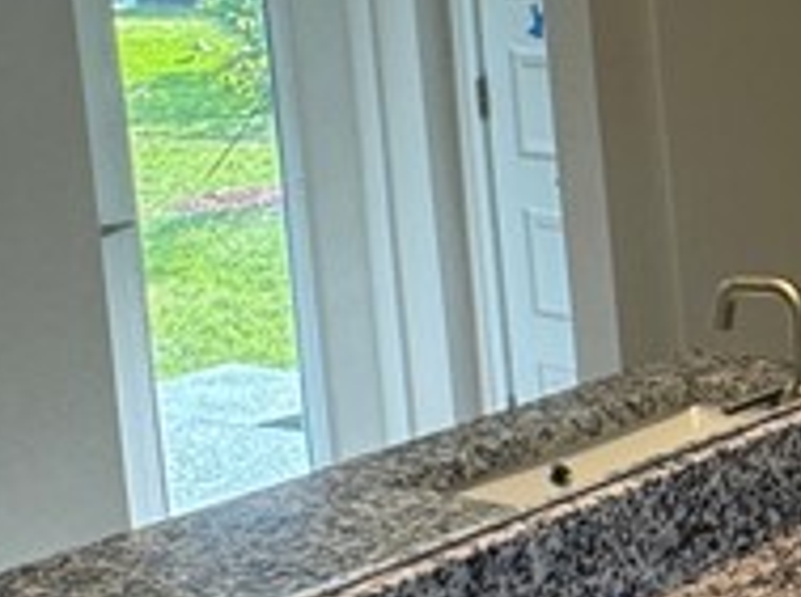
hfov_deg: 20.8
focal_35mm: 76
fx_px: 1755
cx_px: 1288
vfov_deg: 19.2
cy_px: 169
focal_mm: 2.22
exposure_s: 1/120
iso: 80
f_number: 2.2
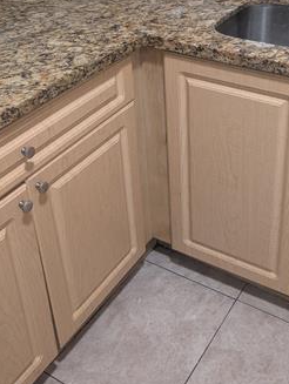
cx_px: 205
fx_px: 489
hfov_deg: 32.5
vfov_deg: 41.6
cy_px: 94
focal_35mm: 44
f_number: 1.68
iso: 807
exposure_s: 1/60
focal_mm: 6.9
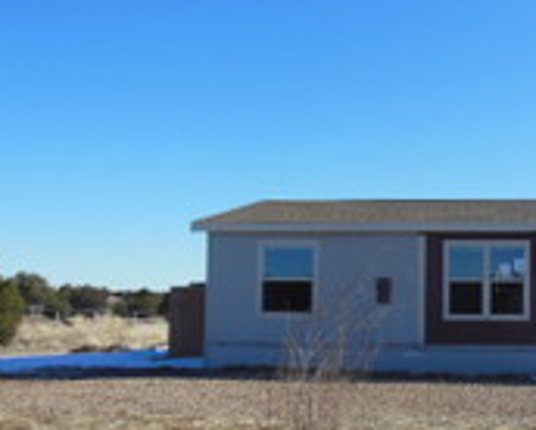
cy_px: 259
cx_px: 471
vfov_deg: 30.8
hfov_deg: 36.0
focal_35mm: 49
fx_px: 778
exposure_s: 1/1500
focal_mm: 4.5
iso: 125
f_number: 3.2
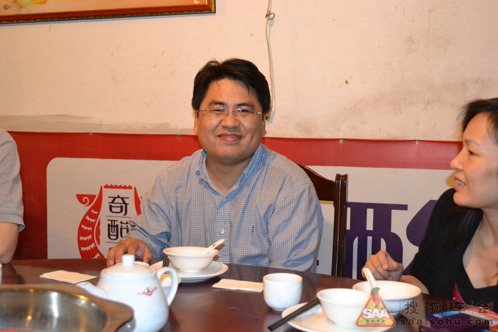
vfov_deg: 28.1
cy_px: 166
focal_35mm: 48
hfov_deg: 41.1
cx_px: 249
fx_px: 664
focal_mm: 32
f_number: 4.8
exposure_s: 1/60
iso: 2800
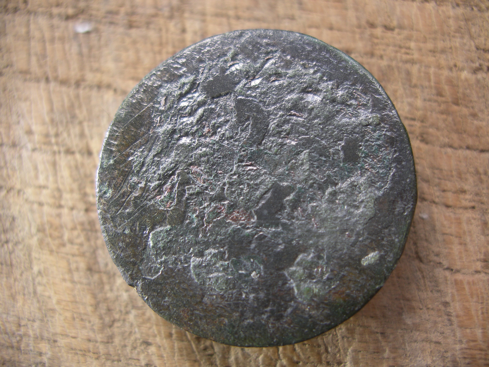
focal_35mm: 37
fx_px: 523
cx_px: 244
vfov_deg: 38.7
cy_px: 184
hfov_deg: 50.1
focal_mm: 7.8
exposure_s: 1/50
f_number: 2.8
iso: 80
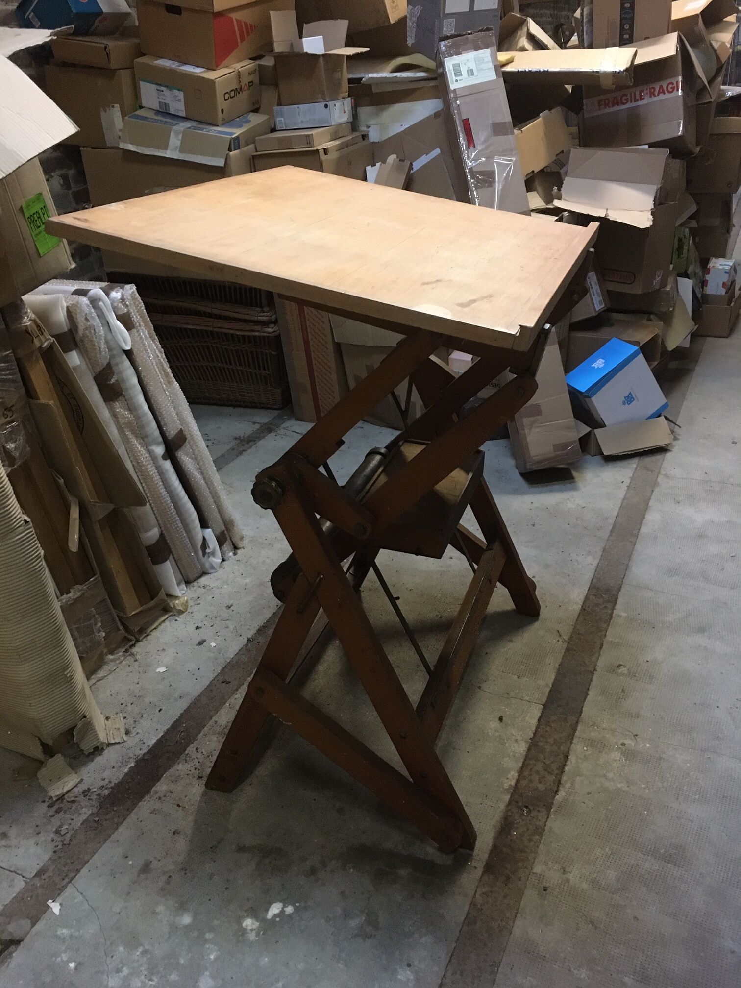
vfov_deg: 61.7
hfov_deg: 48.2
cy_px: 494
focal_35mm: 29
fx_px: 828
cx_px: 370
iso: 250
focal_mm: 4.15
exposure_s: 1/17
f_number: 2.2
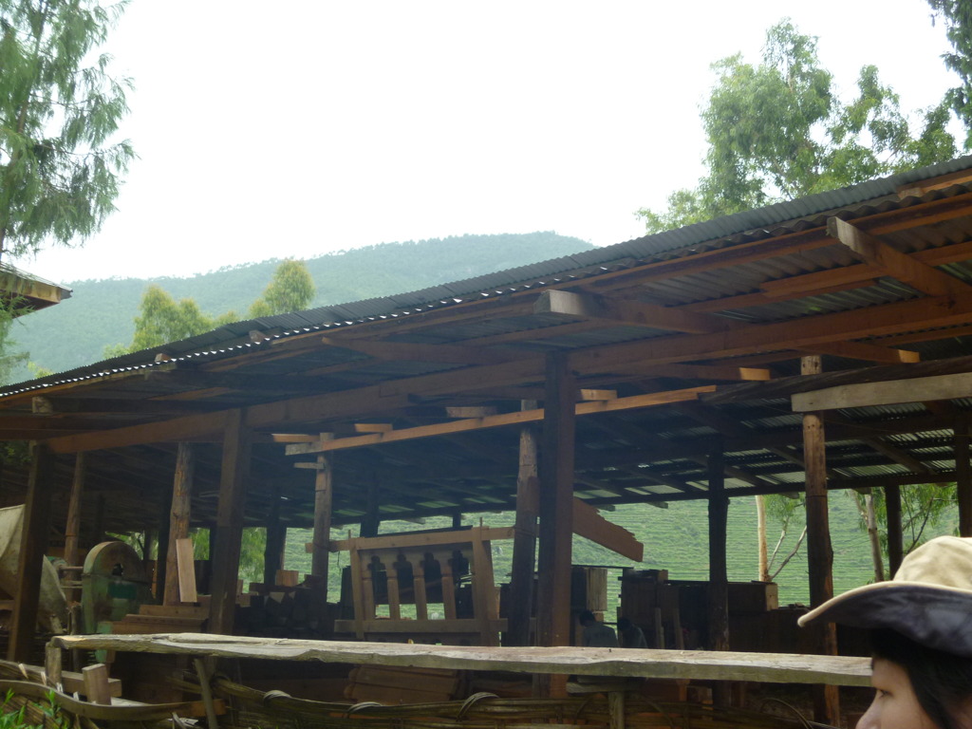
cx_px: 486
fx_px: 983
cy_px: 364
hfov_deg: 52.6
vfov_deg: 40.7
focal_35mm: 35
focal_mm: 6.3
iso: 125
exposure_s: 1/250
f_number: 3.5
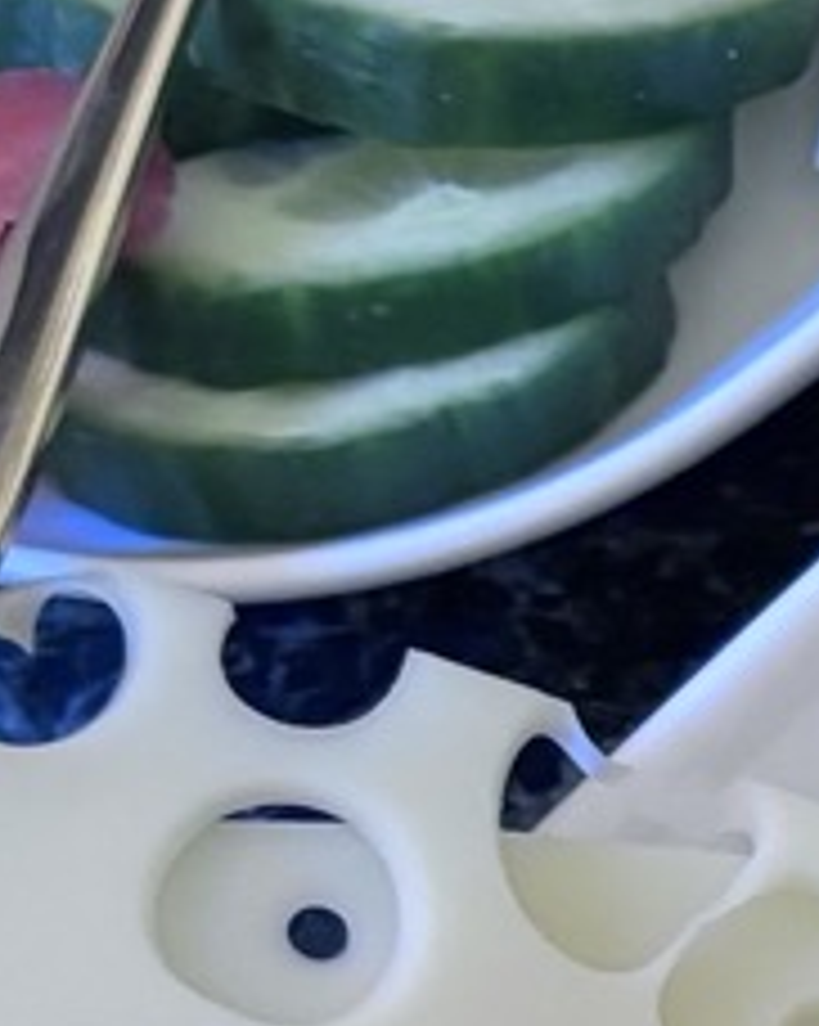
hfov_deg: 8.0
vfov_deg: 10.7
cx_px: 2012
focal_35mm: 178
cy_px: 1112
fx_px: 5400
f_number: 1.6
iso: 400
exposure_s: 1/33
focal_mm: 5.96
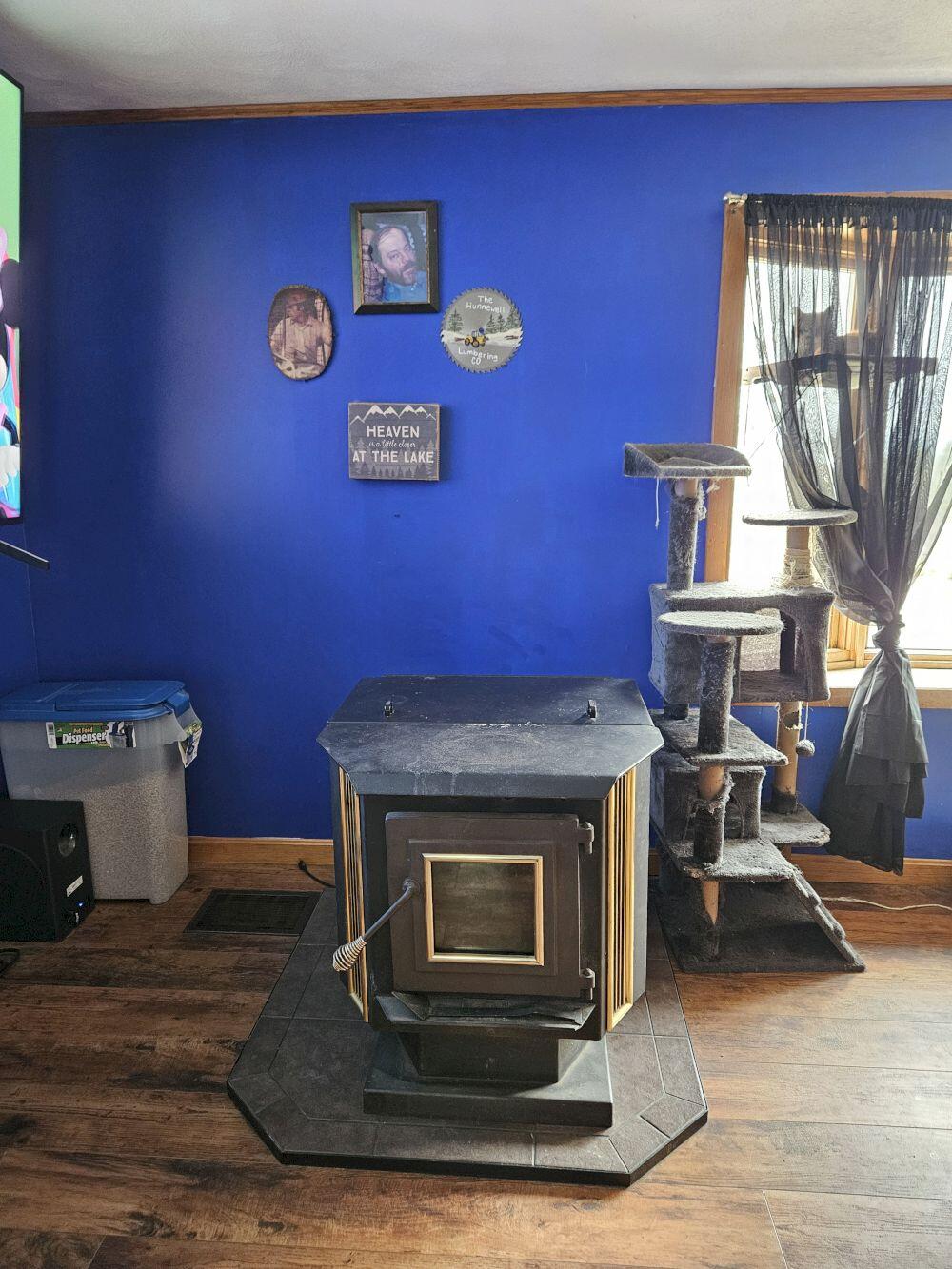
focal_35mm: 23
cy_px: 634
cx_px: 476
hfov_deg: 58.9
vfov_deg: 73.9
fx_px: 843
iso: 640
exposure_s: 1/24
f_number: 1.8
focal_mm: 5.4
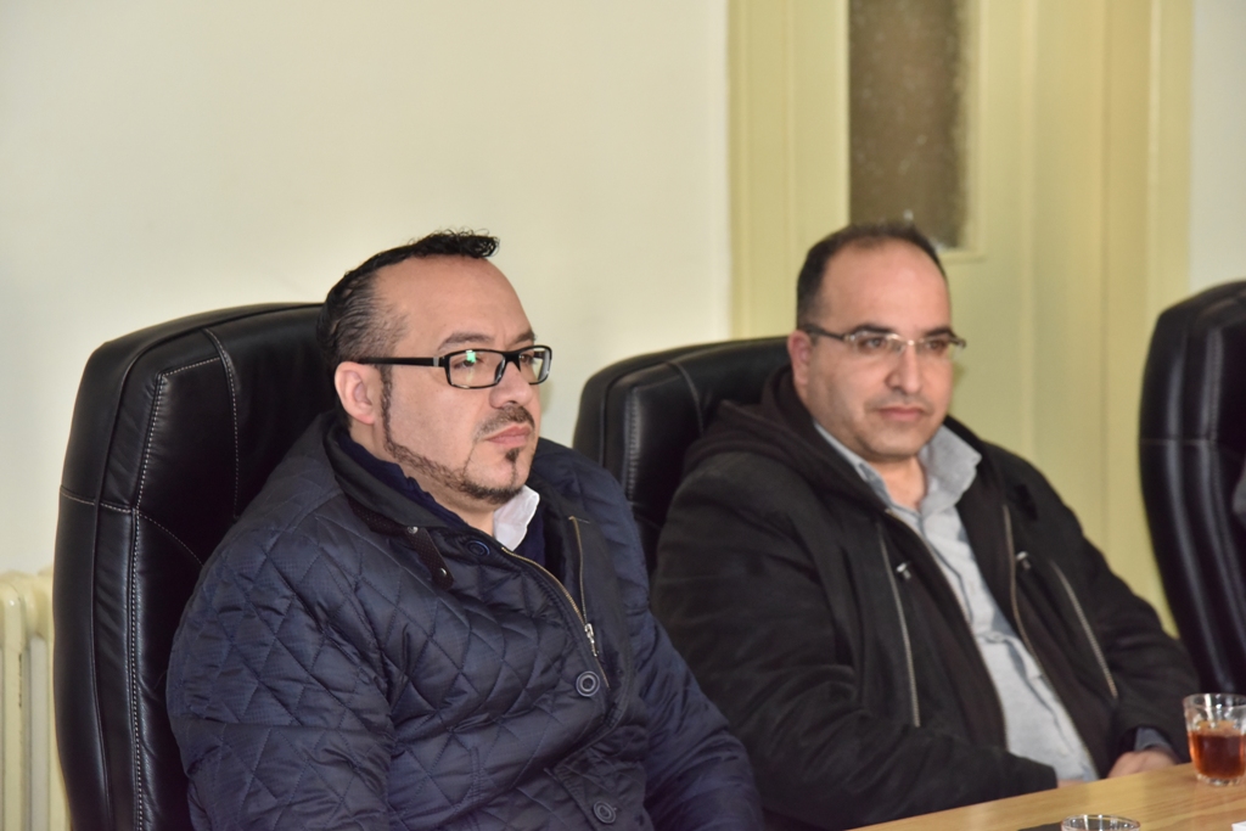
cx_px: 623
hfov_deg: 18.3
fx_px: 3877
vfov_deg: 12.2
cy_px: 416
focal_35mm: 112
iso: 2500
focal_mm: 112
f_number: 6.3
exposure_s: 1/200
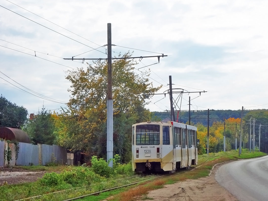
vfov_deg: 19.9
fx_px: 573
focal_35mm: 74
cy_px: 100
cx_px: 150
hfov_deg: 26.3
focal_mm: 25.32
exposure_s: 1/500
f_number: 9
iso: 125
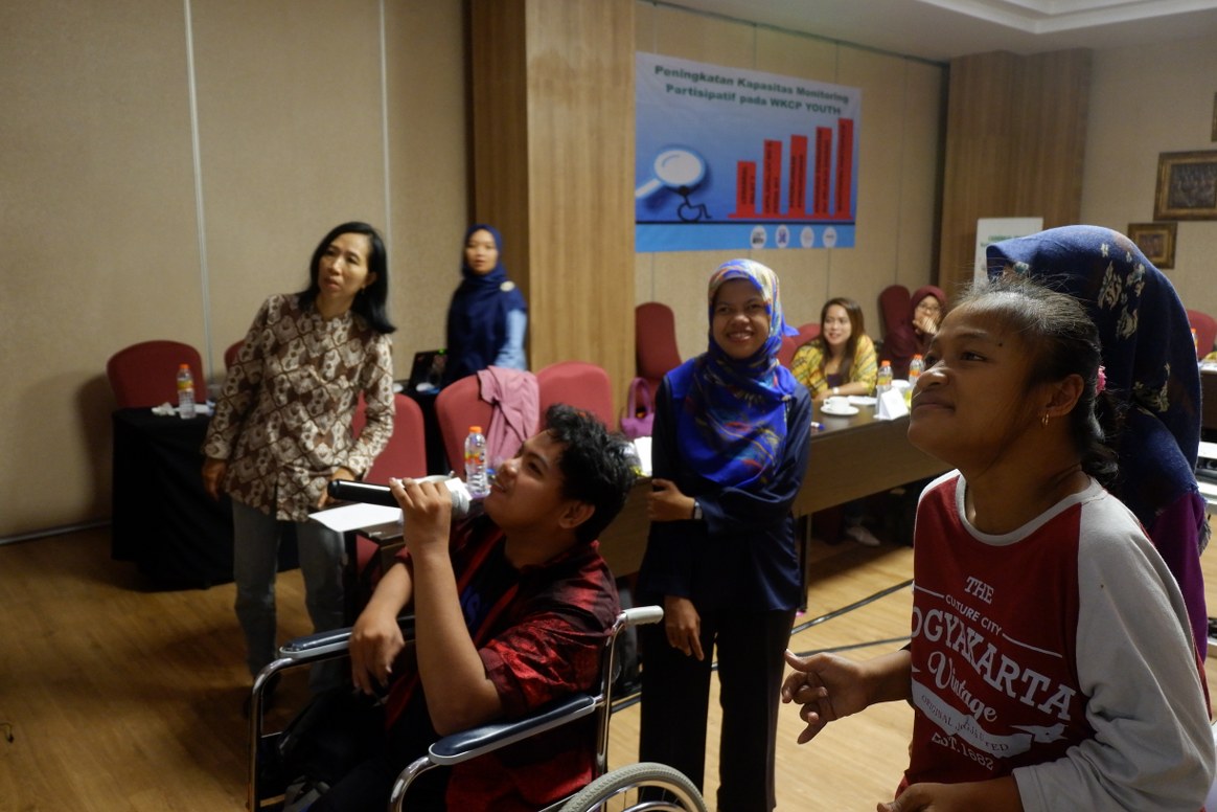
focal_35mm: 27
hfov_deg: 67.4
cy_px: 406
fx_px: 913
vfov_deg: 47.9
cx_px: 608
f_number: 4
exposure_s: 1/38
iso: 1600
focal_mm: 18.2
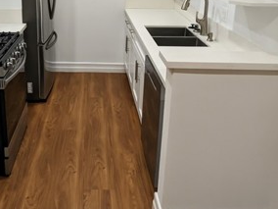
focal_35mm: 36
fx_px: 289
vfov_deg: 37.5
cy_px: 28
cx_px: 91
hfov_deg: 50.4
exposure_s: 1/24
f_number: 2.2
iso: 52
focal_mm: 2.22
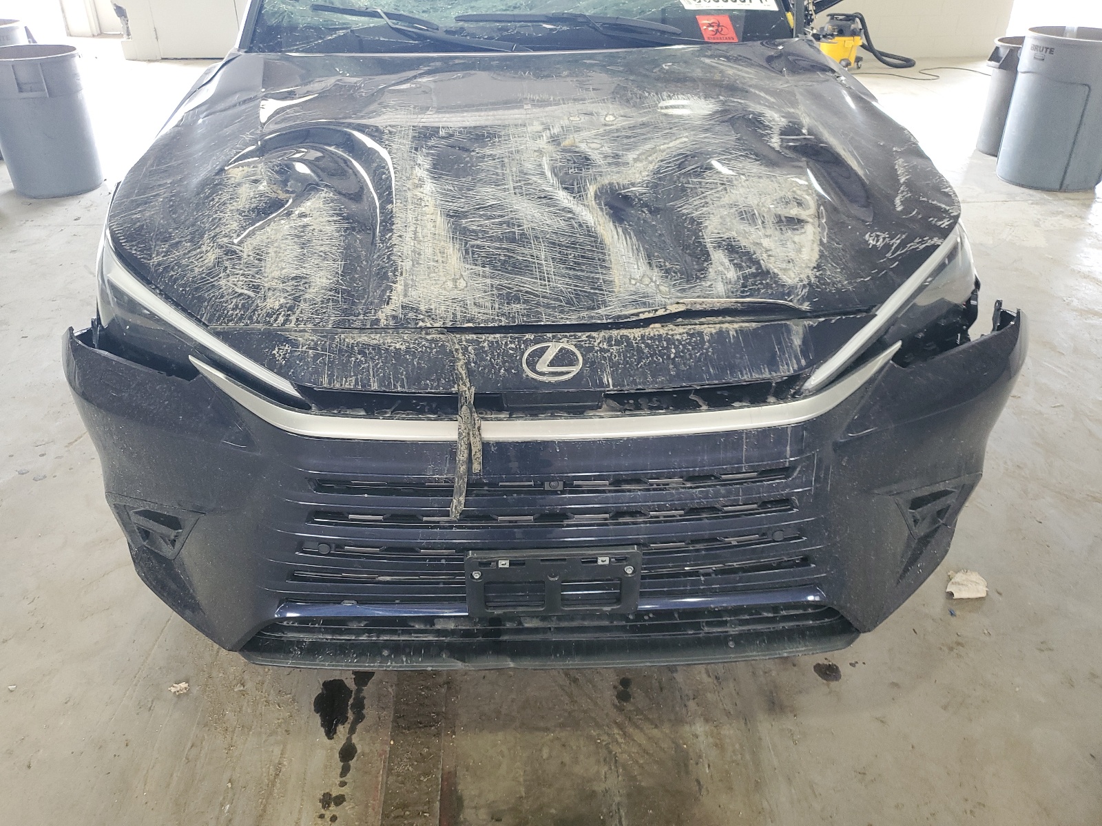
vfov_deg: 53.1
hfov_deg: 67.3
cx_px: 551
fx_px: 828
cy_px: 413
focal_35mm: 26
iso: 109
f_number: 1.5
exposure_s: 1/60.2
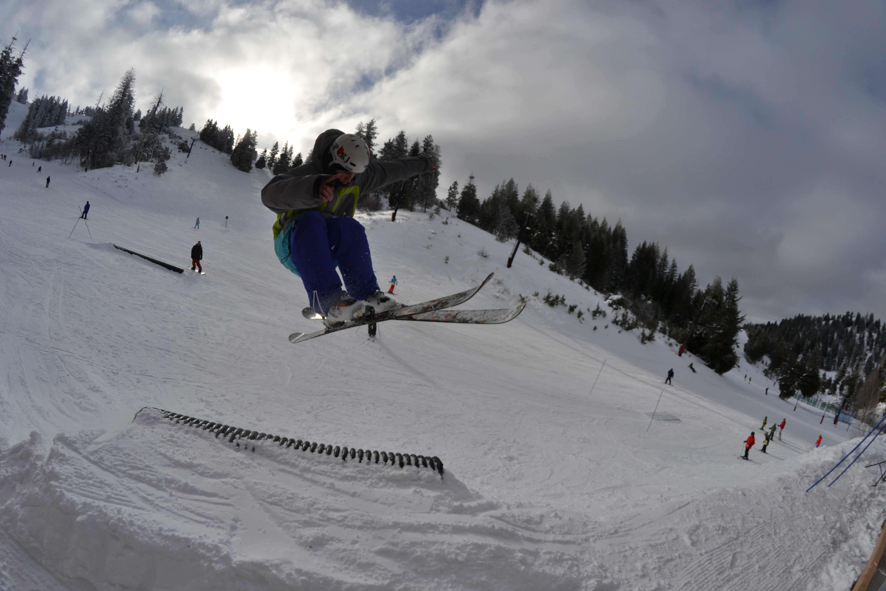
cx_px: 443
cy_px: 296
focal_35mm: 12
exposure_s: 1/2000
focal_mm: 8
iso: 140
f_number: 7.1
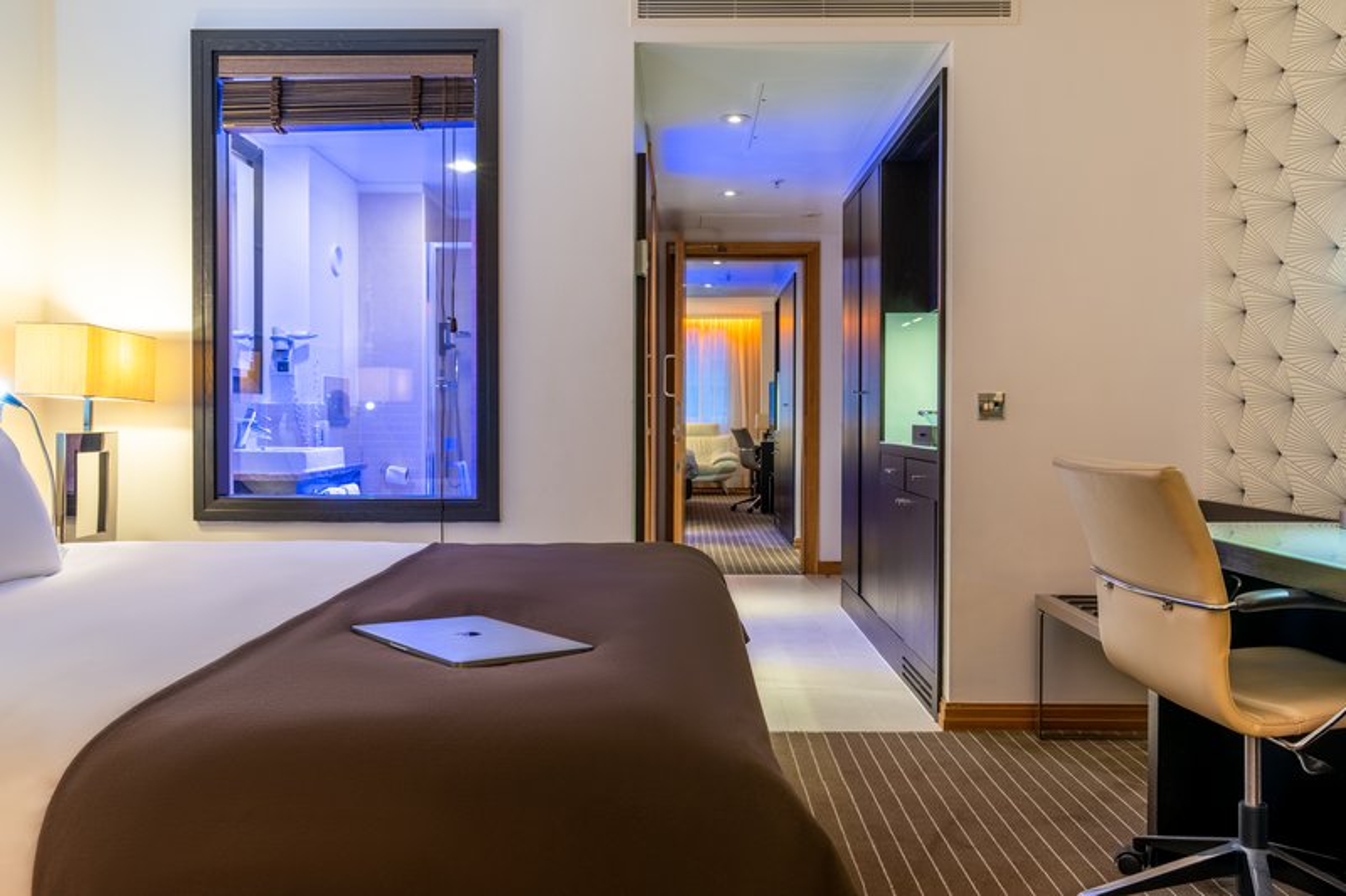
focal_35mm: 29
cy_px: 448
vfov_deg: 44.9
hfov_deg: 63.7
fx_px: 1084
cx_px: 673
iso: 100
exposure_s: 1/2.5
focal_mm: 29
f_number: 8
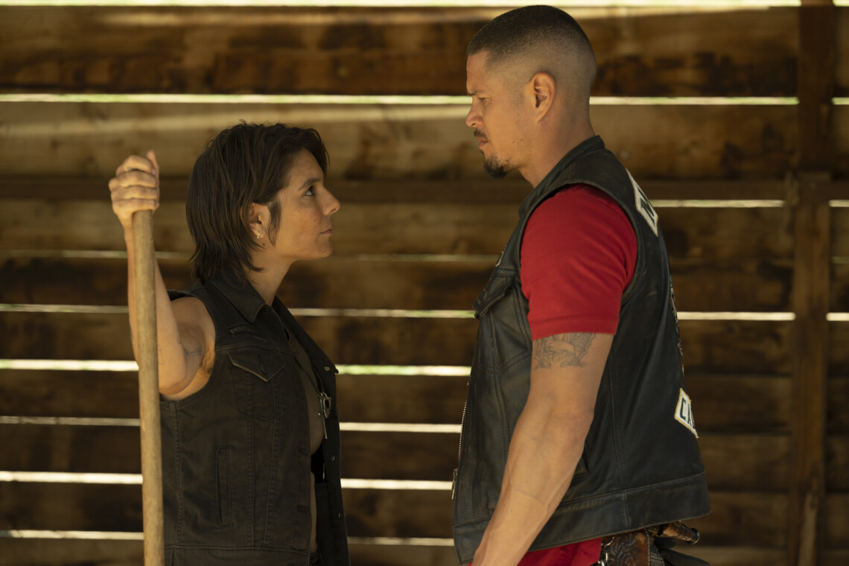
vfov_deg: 10.5
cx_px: 424
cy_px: 283
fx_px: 3066
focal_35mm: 130
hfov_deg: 15.8
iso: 200
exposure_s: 1/320
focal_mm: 130
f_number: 4
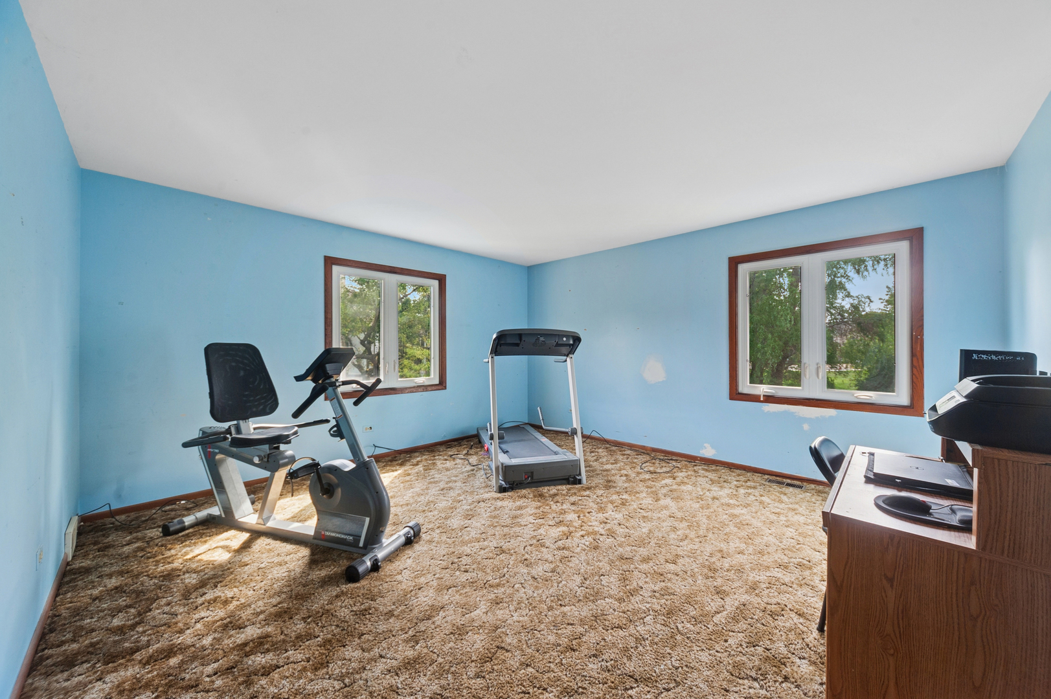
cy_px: 350
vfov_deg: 89.9
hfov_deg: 112.7
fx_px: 350
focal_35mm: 12
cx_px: 526
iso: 400
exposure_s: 1/25
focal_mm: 12
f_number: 8
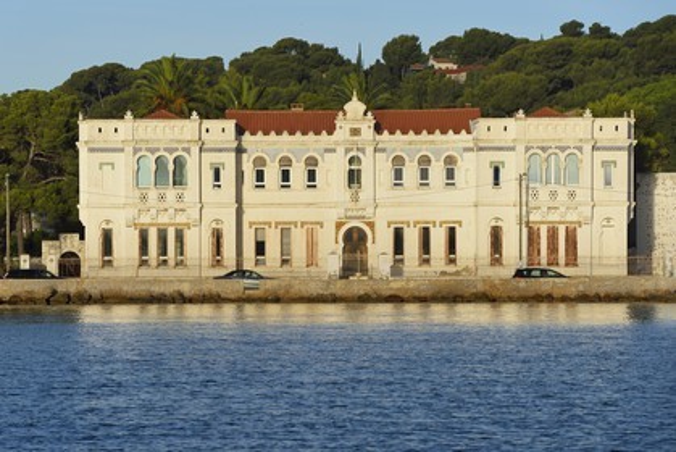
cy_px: 226
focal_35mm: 200
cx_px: 338
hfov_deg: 10.3
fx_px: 3758
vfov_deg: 6.9
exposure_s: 1/400
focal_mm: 200
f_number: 11
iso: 200
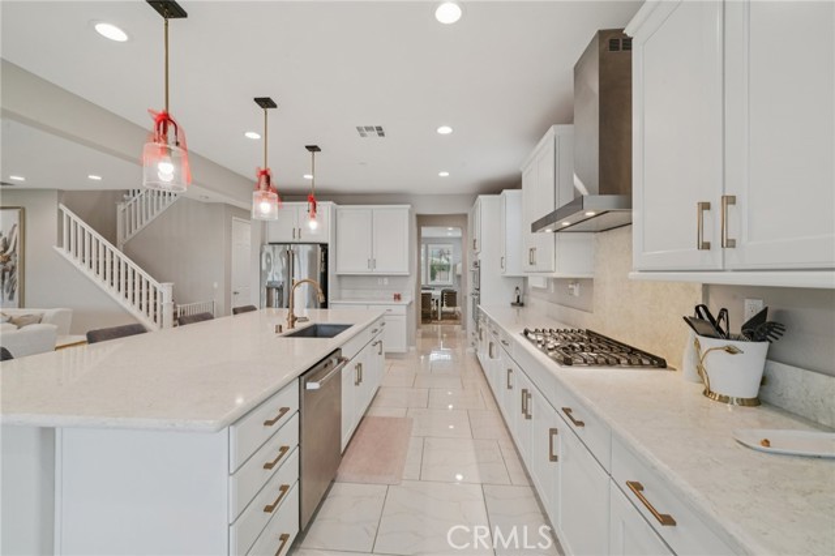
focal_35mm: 14
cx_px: 418
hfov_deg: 104.3
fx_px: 325
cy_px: 278
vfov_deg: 81.1
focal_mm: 14
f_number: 11
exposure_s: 1/25
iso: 400
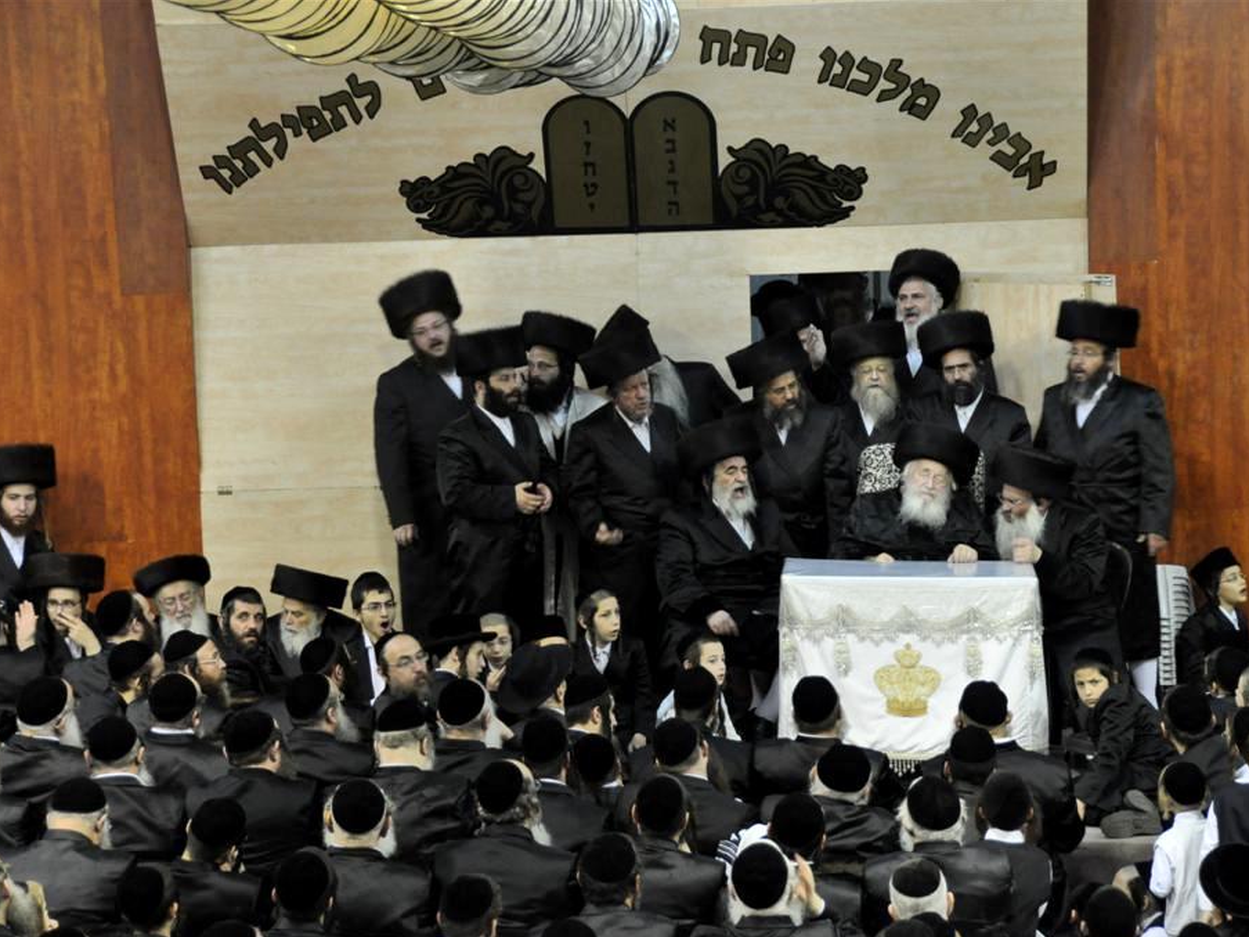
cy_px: 469
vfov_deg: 12.1
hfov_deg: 16.1
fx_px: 4421
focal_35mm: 123
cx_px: 679
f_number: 5
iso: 1400
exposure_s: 1/30
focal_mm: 75
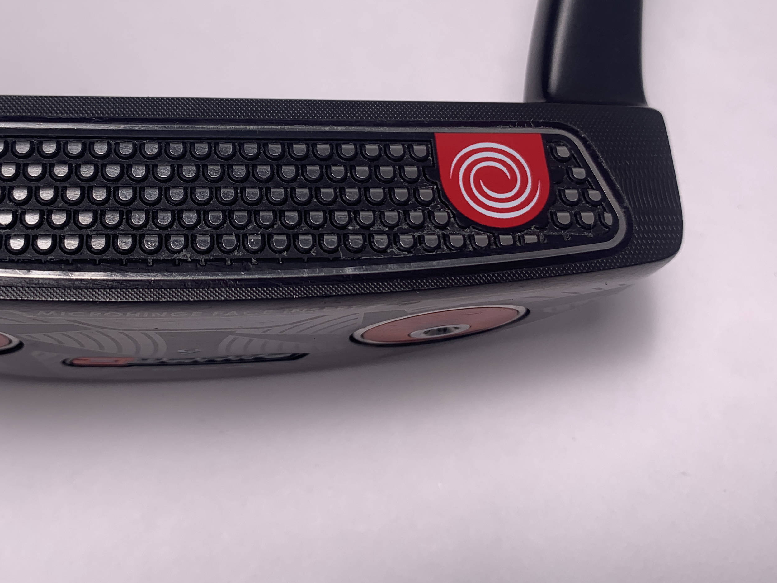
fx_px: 943
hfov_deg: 44.0
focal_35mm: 42
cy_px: 189
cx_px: 241
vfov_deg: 34.0
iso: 25
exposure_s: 1/203
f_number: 1.8
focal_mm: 4.25
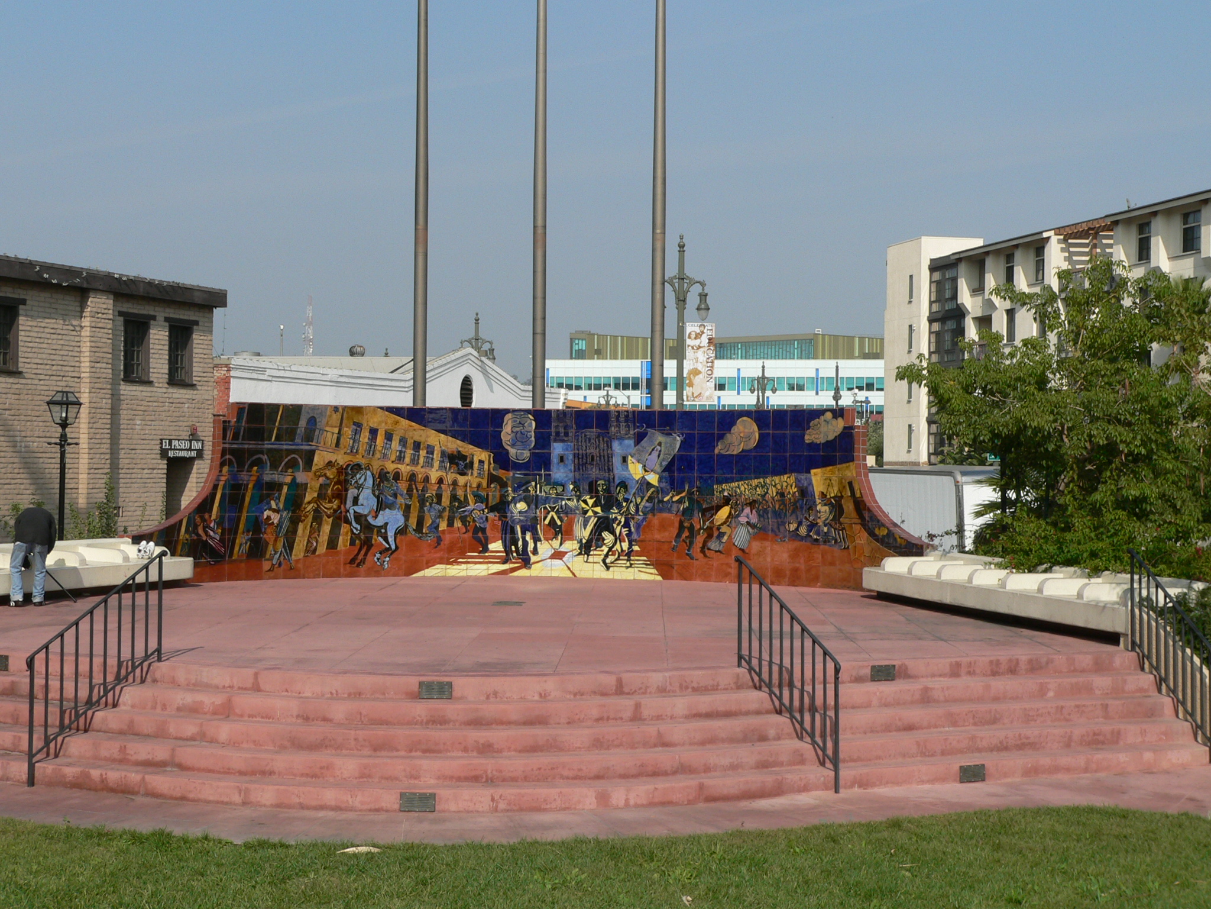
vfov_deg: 24.4
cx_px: 606
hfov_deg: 32.2
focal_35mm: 60
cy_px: 454
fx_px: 2099
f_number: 5.6
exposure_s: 1/500
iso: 80
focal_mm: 9.9
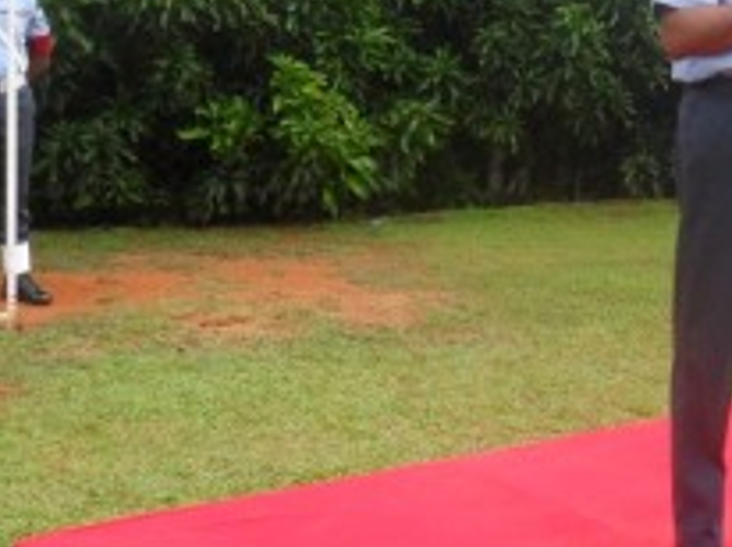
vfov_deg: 20.9
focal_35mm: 70
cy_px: 206
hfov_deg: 26.2
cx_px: 748
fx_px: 1479
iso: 100
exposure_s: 1/250
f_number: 3.5
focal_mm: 4.9
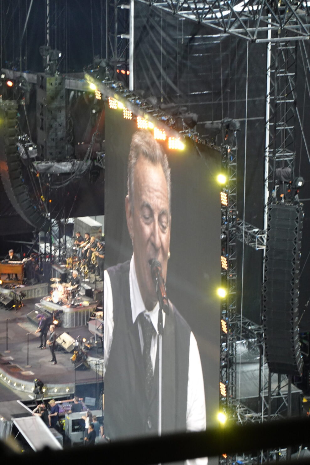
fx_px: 2583
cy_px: 232
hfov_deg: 6.9
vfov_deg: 10.3
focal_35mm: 200
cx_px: 155
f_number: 4.5
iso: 800
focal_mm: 72
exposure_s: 1/50
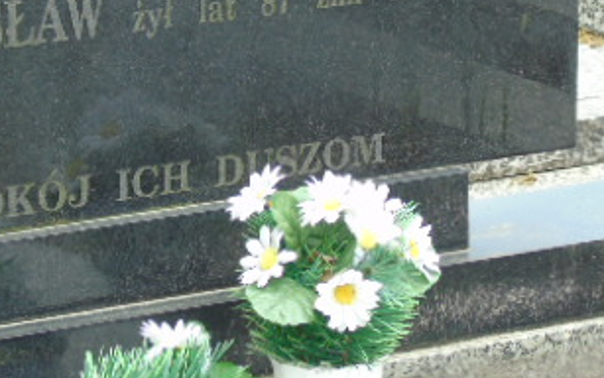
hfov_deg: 8.8
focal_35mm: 239
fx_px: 3935
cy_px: 8
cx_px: 195
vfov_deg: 5.5
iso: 80
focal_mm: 19
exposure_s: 1/80
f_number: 4.4
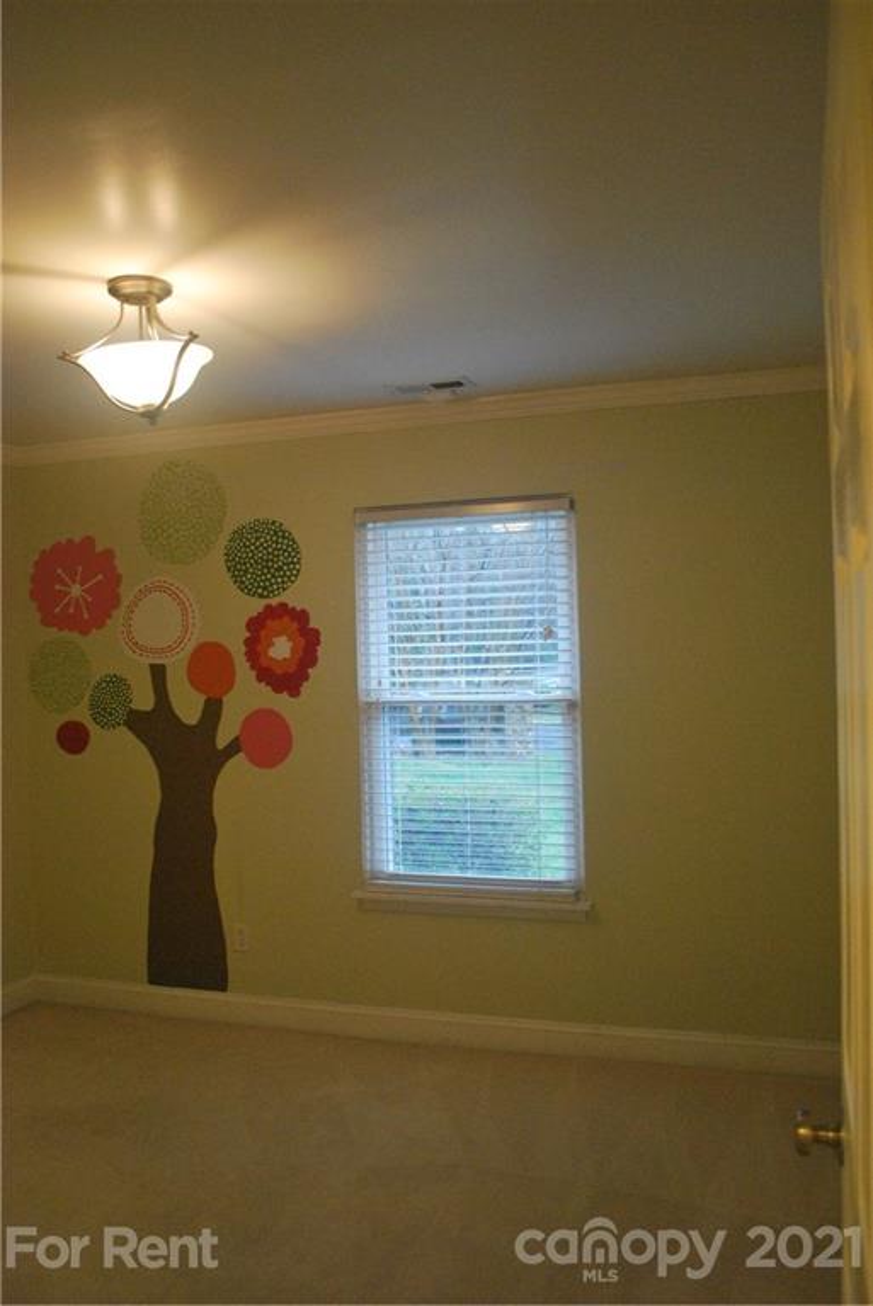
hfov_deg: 43.7
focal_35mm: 30
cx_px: 436
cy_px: 653
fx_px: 1090
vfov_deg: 61.9
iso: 1400
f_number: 3.8
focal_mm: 20
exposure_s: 1/30
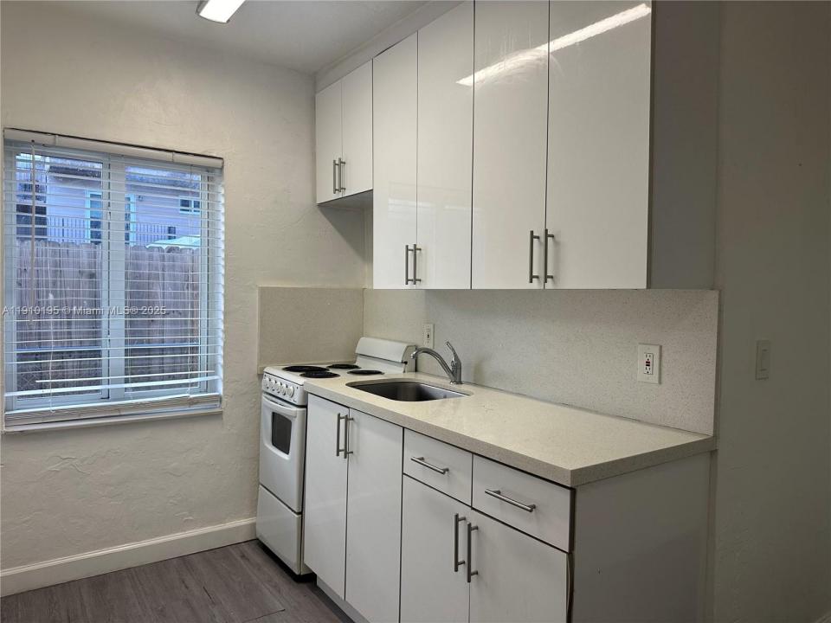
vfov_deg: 56.8
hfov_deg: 71.6
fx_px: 576
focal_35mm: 24
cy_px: 312
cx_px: 416
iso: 100
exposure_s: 1/120
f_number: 1.78
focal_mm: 6.86
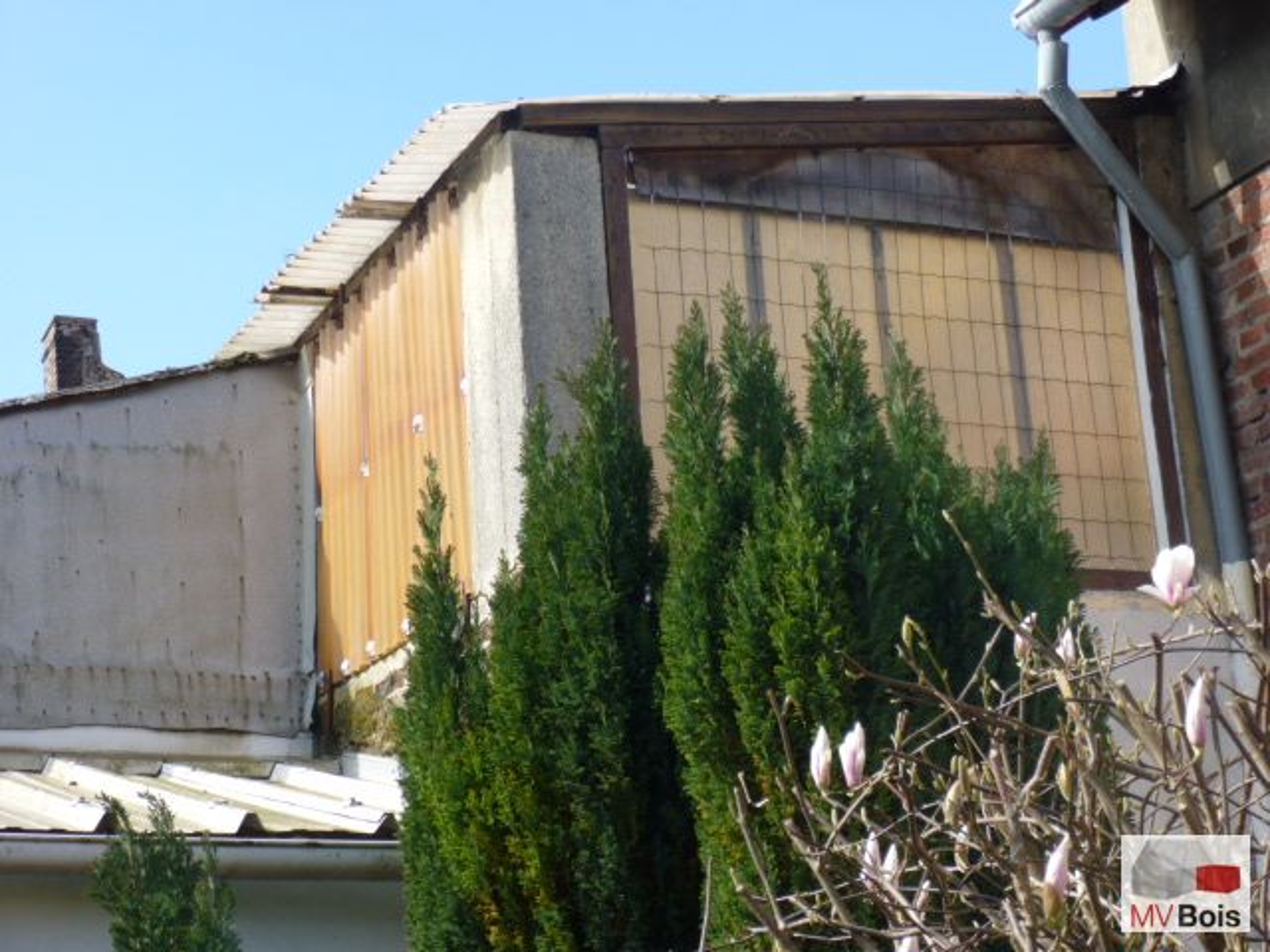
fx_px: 2935
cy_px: 476
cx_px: 635
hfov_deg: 24.4
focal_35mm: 80
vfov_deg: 18.4
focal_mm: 14.2
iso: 100
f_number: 4.9
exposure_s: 1/200
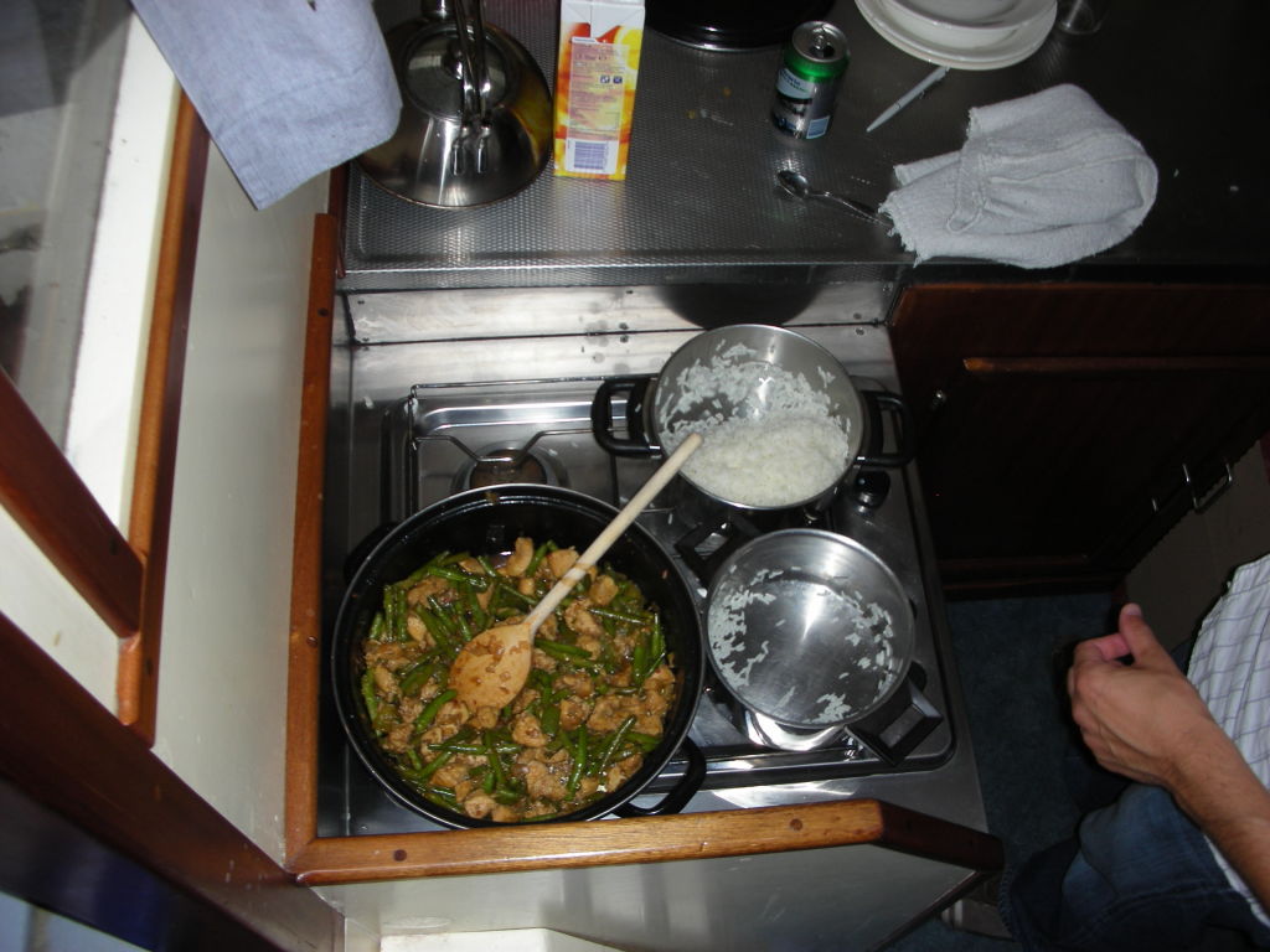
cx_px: 635
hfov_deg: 52.6
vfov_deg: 40.7
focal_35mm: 35
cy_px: 476
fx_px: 1284
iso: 50
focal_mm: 5.8
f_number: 3
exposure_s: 1/60.1
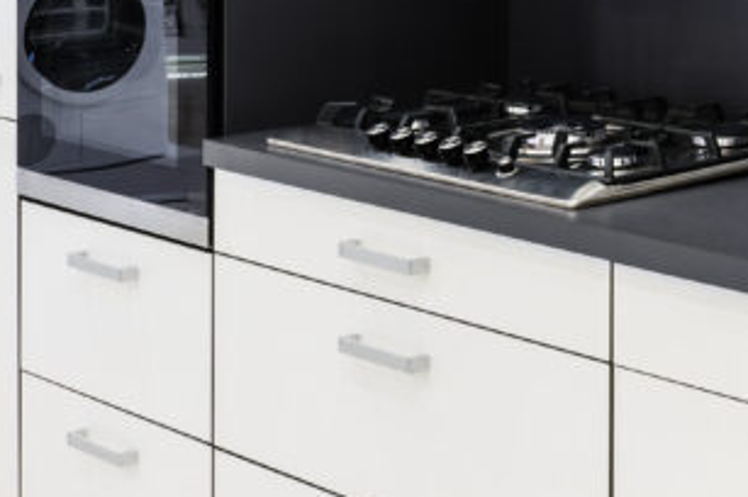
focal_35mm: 100
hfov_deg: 19.4
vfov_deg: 13.4
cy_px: -57
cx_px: 863
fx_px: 2076
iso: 200
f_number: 20
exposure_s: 2
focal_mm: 40
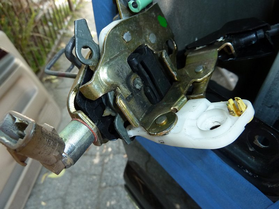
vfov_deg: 54.9
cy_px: 104
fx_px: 201
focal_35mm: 25
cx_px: 140
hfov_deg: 69.4
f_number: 3.3
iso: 200
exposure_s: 1/30
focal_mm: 4.1
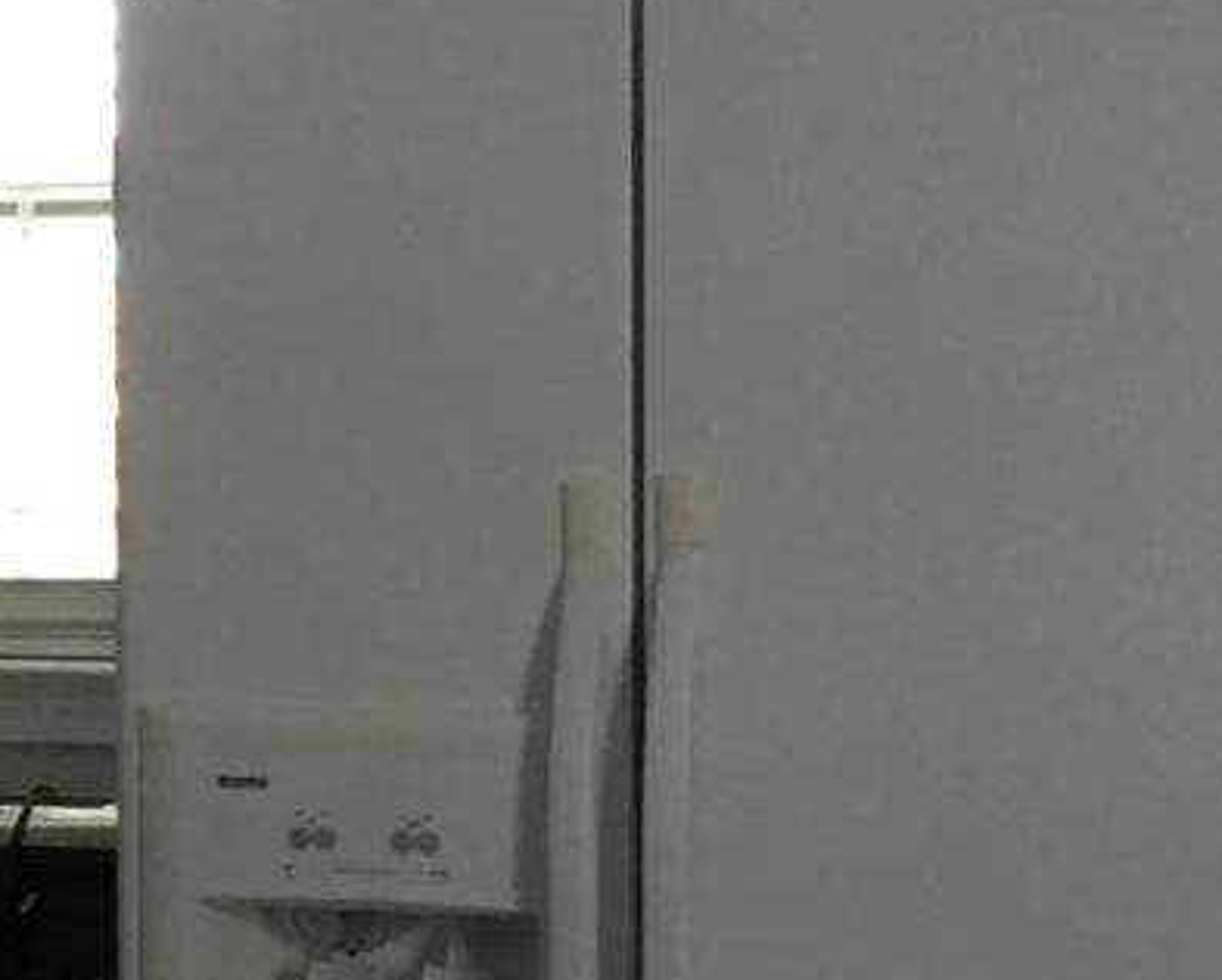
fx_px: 5212
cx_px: -550
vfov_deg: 10.7
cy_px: 498
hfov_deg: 12.8
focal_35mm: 144
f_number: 2.2
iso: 50
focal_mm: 4.15
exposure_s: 1/33
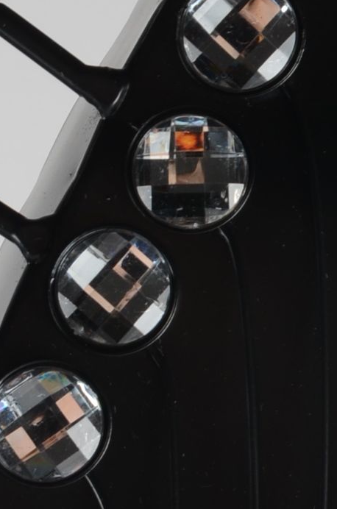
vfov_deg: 5.2
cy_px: 264
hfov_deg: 3.4
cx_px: 244
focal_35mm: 401
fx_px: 5656
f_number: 13
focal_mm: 75
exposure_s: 1/125
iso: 160
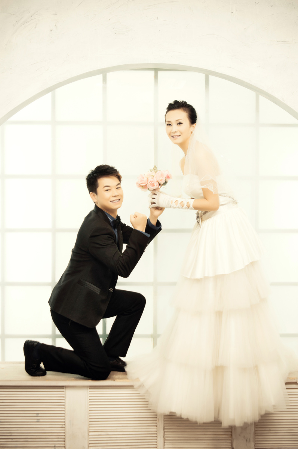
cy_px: 224
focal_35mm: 51
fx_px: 635
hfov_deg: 26.4
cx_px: 149
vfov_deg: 38.9
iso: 200
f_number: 6.3
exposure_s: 1/80
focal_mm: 34
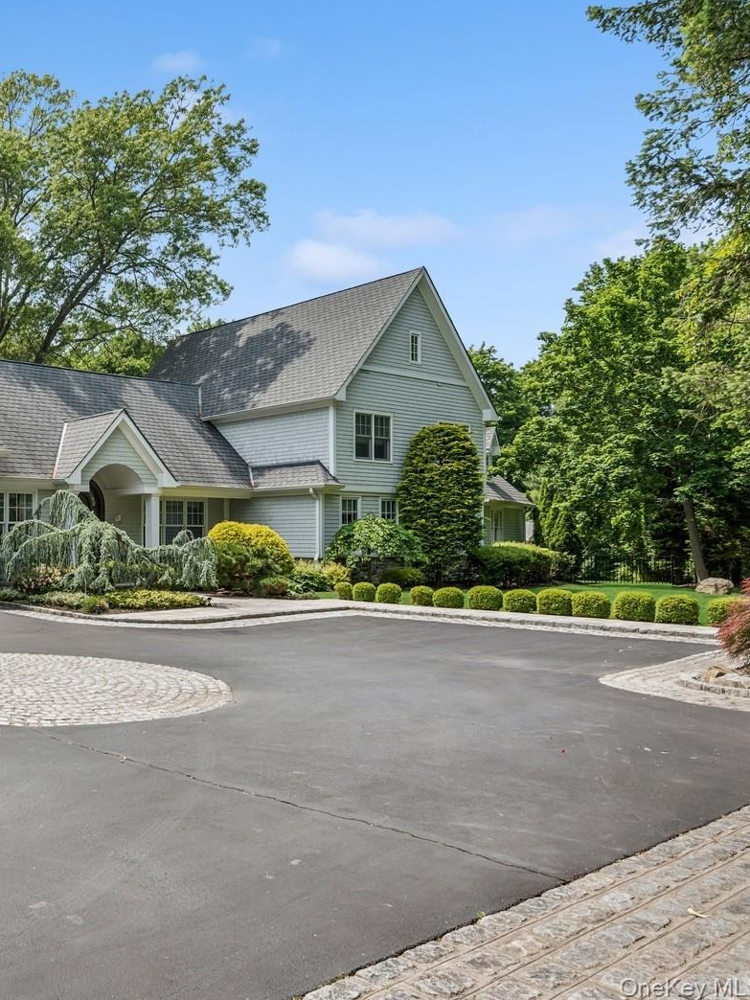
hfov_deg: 43.0
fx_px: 809
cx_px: 5
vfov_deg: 63.4
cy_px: 493
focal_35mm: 28
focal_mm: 19
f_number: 9
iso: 200
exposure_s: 1/80
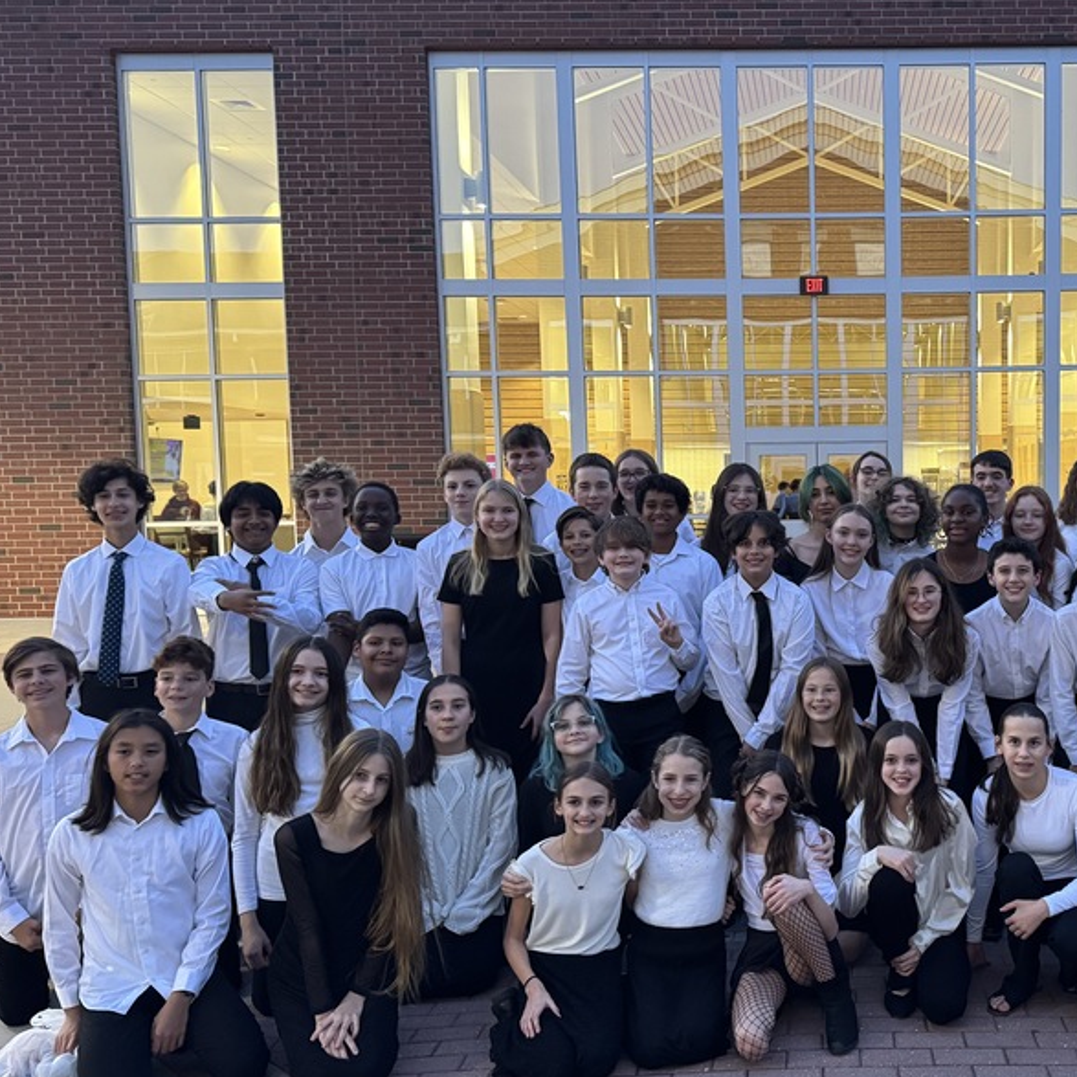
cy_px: 580
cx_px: 855
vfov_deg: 44.9
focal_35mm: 37
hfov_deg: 43.0
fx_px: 1302
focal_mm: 6.76
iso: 800
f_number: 1.78
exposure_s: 1/60
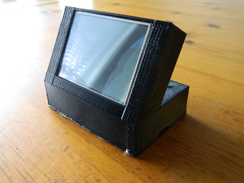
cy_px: 92
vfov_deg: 40.7
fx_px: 247
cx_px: 122
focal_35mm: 35
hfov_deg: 52.6
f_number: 3.3
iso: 400
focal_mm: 6.2
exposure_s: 1/30
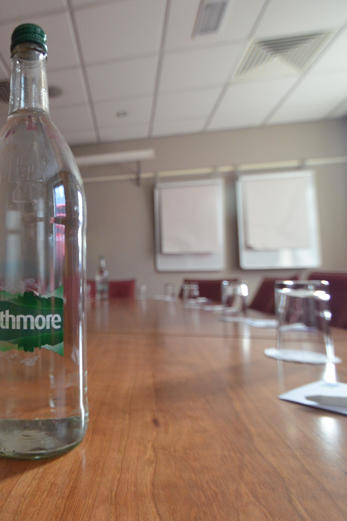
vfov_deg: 76.1
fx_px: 333
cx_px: 31
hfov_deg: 48.9
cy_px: 260
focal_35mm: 23
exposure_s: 1/100
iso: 1600
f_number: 3.5
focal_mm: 10
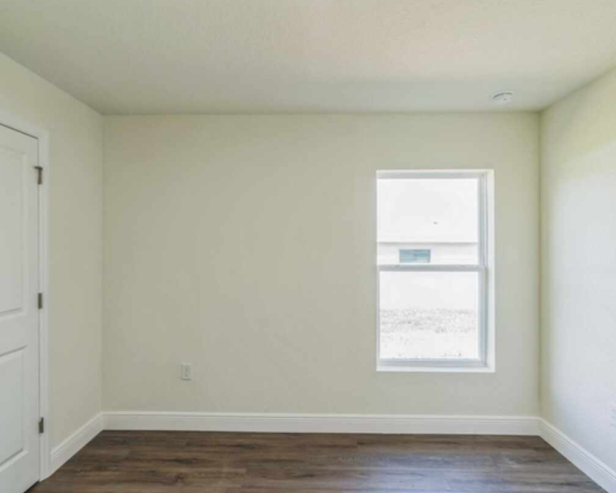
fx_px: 346
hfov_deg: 83.3
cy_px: 251
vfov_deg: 70.9
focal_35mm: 19
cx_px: 298
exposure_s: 1/20
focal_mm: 16
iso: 400
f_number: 8
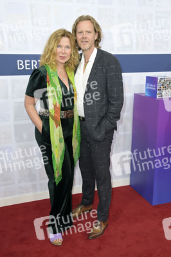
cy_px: 128
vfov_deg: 50.7
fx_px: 271
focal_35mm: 38
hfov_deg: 35.0
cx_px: 86
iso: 640
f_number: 7.1
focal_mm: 38
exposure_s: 1/125
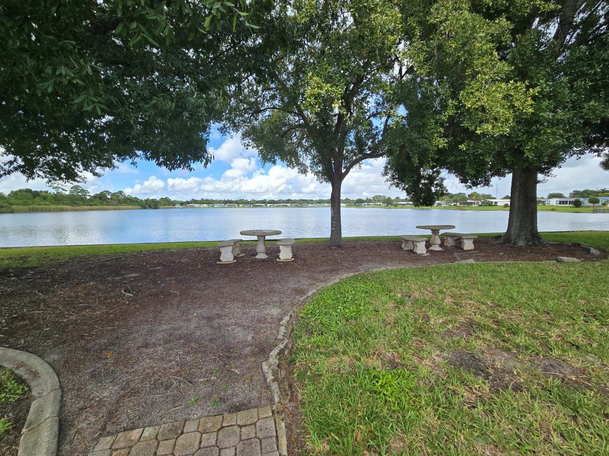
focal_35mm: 13
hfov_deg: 106.2
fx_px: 229
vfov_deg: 89.9
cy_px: 228
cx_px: 304
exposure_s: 1/1055
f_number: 2.2
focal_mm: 2.2
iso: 50
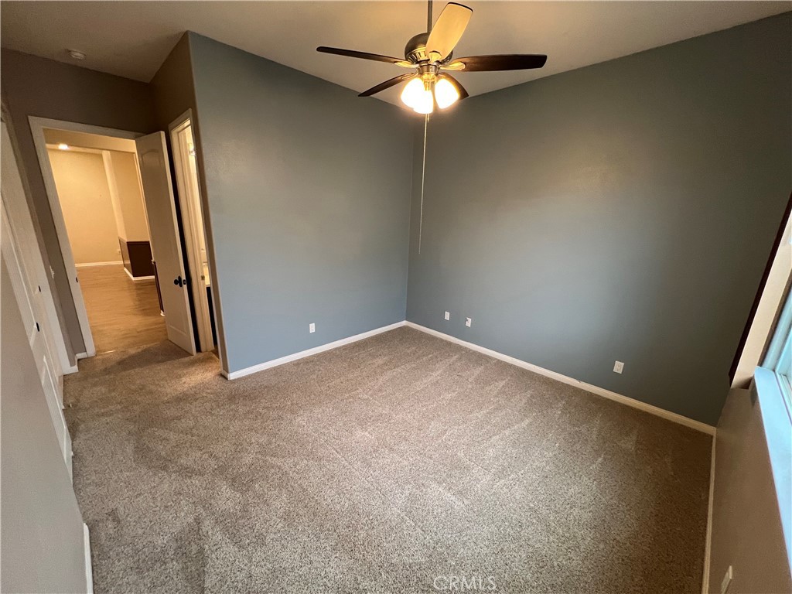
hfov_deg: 106.2
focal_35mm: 13
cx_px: 396
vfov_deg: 89.9
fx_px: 297
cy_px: 297
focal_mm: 1.57
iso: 250
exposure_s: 1/60
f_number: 1.8
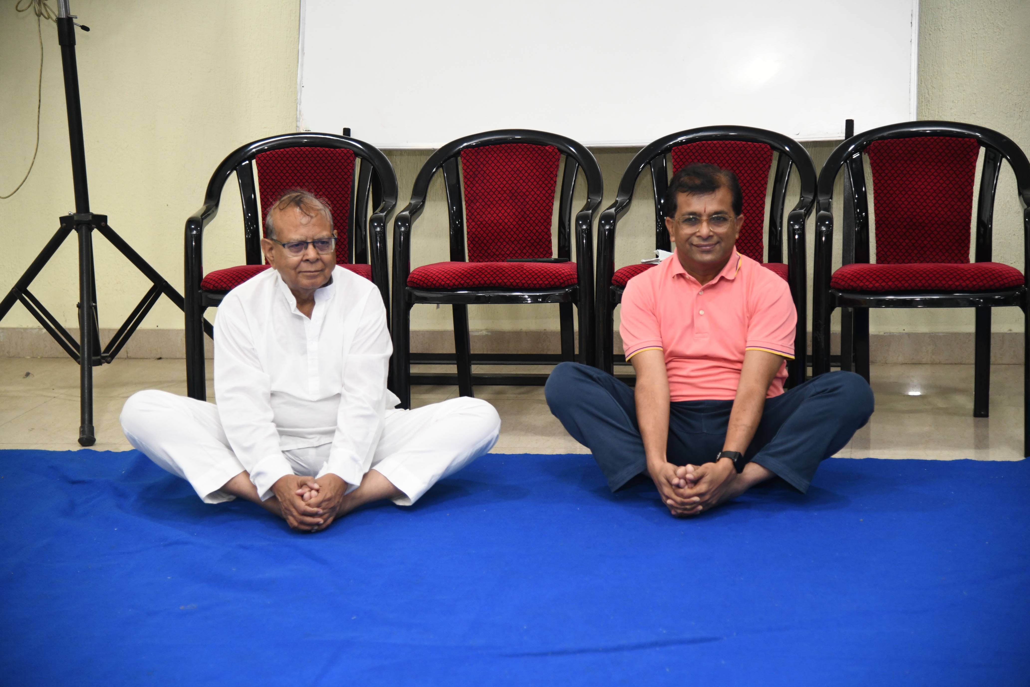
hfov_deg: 27.0
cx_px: 515
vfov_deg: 18.2
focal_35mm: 75
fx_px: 2146
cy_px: 344
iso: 2000
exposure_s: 1/125
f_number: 4
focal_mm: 75
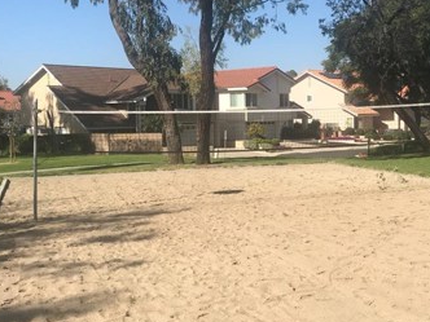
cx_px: 273
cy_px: 153
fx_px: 671
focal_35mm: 54
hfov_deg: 35.3
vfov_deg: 27.0
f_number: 1.8
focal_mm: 3.99
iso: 20
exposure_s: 1/2457
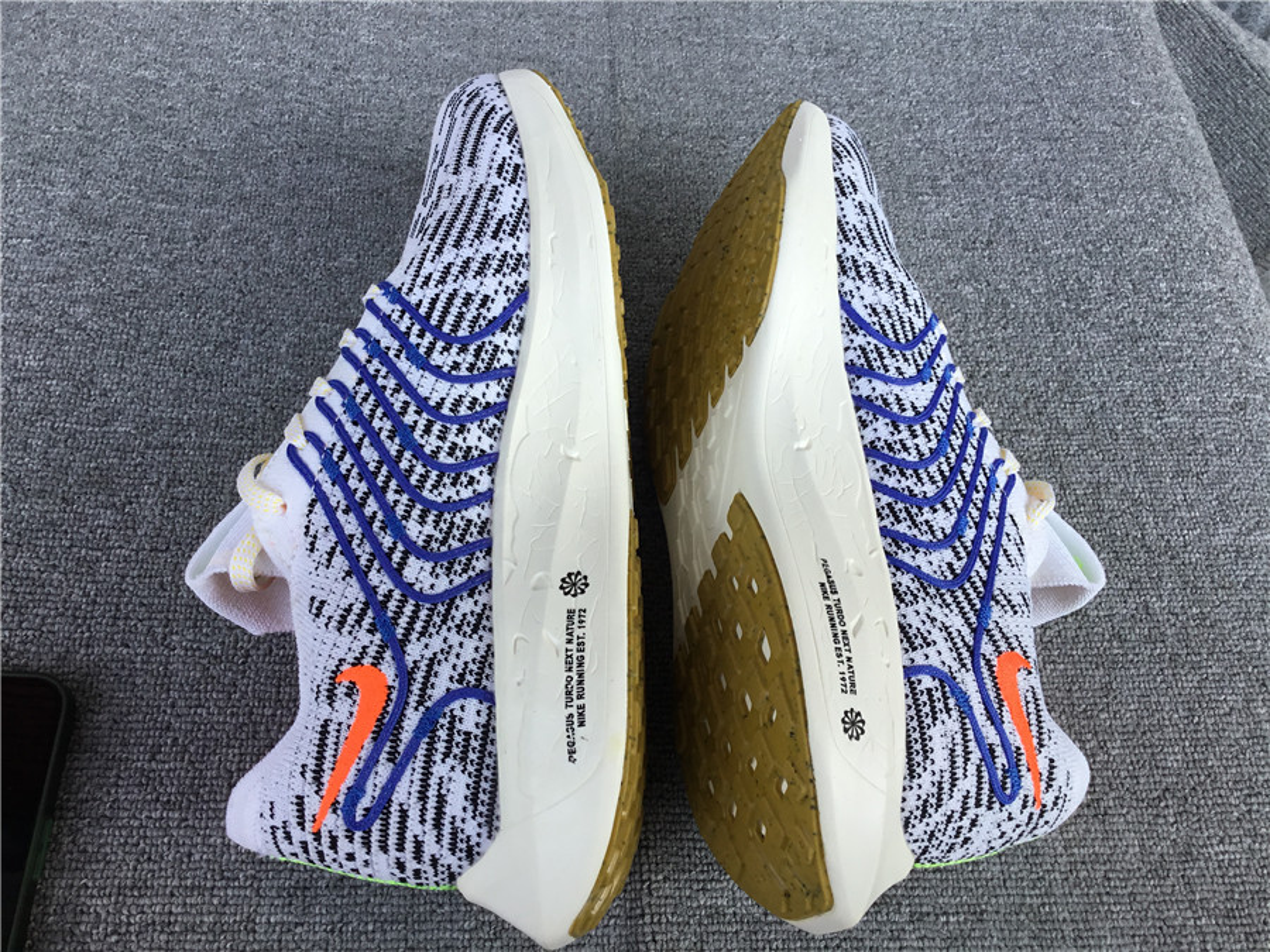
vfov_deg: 45.4
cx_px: 635
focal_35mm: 31
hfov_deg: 58.4
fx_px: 1137
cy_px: 476
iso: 25
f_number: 2.4
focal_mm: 3.3
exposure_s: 1/332
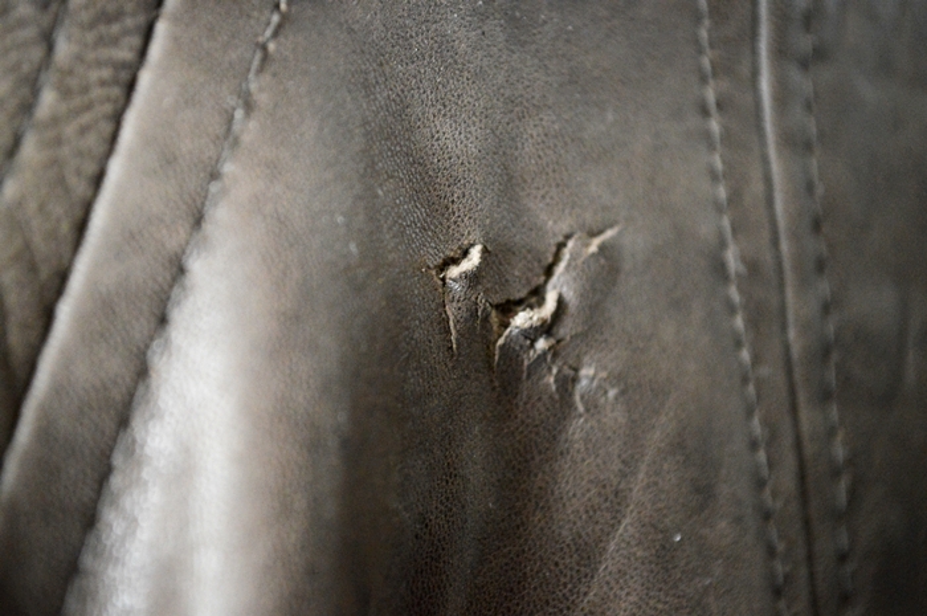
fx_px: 2122
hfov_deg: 24.6
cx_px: 464
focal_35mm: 82
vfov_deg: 16.5
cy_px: 308
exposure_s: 1/15
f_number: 5.6
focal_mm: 55
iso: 2800
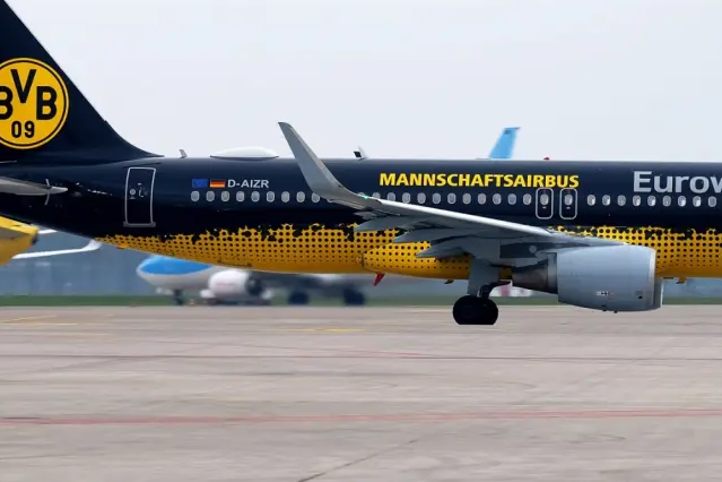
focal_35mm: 327
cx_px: 447
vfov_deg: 4.2
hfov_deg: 6.3
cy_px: 211
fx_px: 6558
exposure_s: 1/26
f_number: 6.4
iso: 250
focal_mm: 135.7
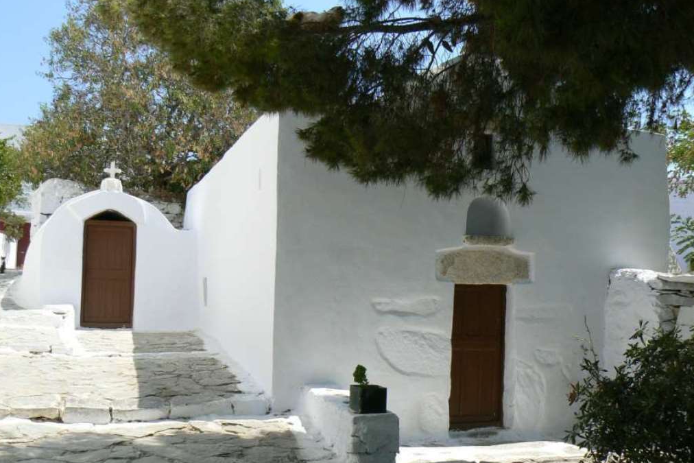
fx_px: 771
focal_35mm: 40
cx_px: 347
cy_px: 228
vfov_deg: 33.4
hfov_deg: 48.5
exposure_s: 1/400
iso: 80
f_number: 5.6
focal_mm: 6
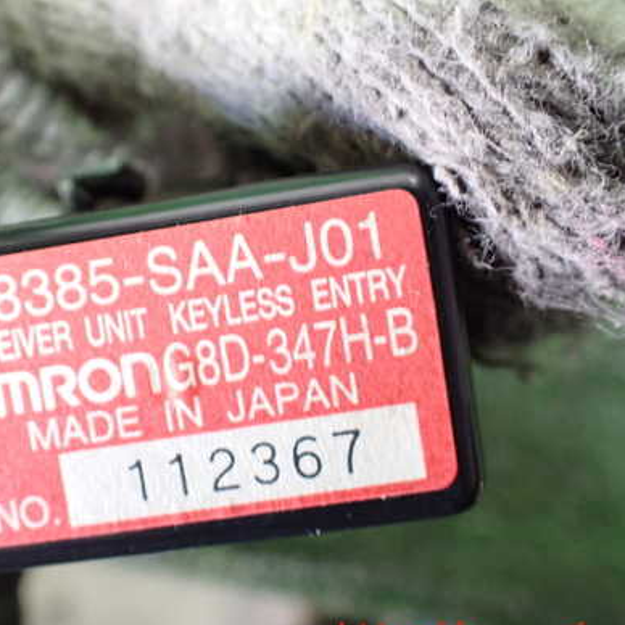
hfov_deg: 40.5
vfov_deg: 40.9
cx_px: 219
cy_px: 296
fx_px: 838
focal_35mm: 41
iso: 800
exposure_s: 1/30
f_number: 2.3
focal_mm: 5.4
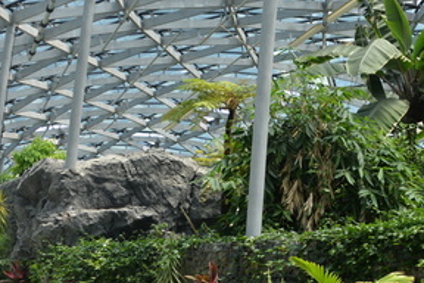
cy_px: 113
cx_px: 495
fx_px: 907
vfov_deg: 17.7
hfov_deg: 24.2
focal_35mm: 77
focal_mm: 28
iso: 200
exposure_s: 1/200
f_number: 7.1
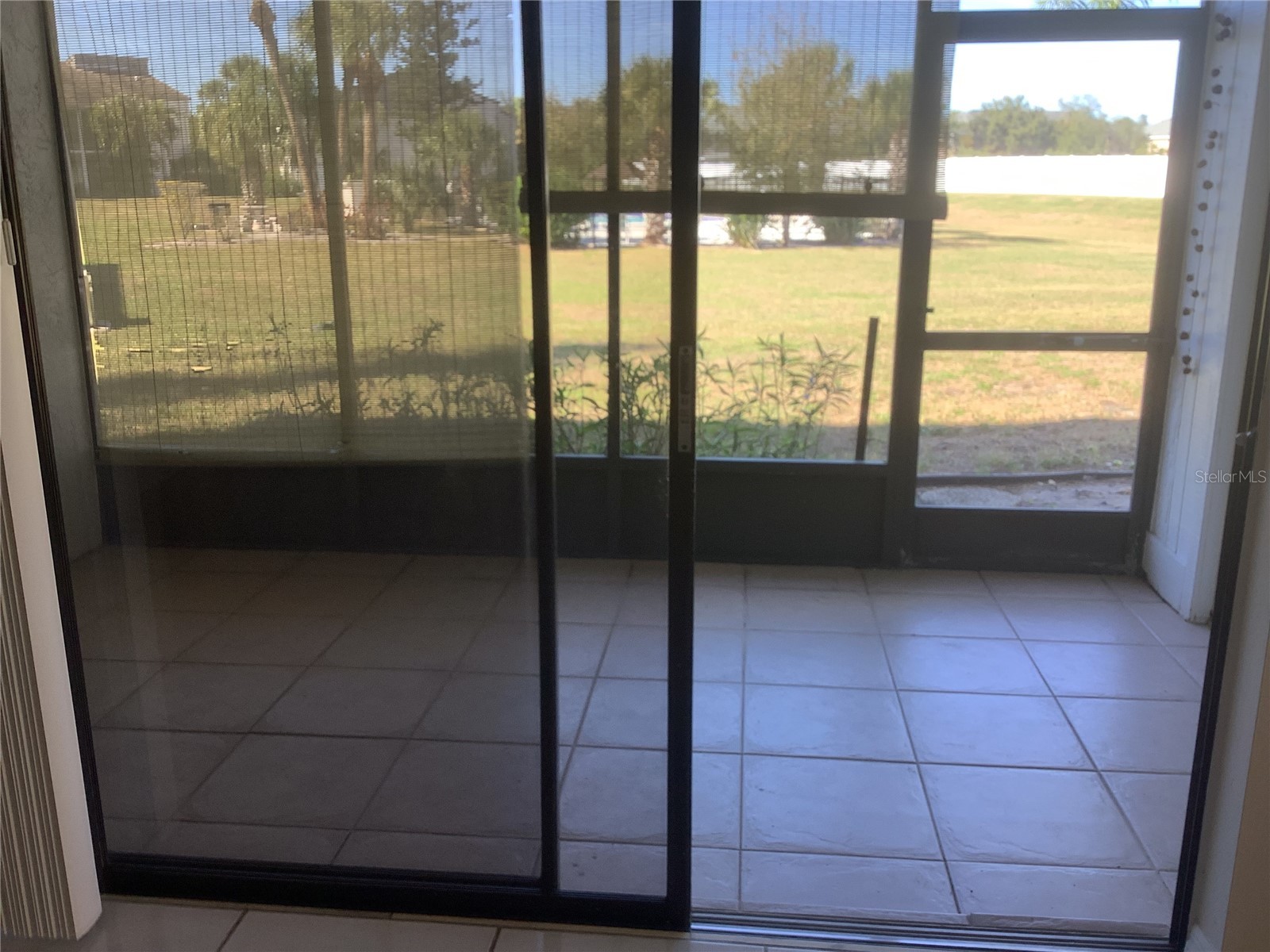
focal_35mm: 31
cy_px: 476
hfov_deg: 58.4
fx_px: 1137
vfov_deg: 45.4
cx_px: 635
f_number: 2.4
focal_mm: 3.3
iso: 50
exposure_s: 1/120
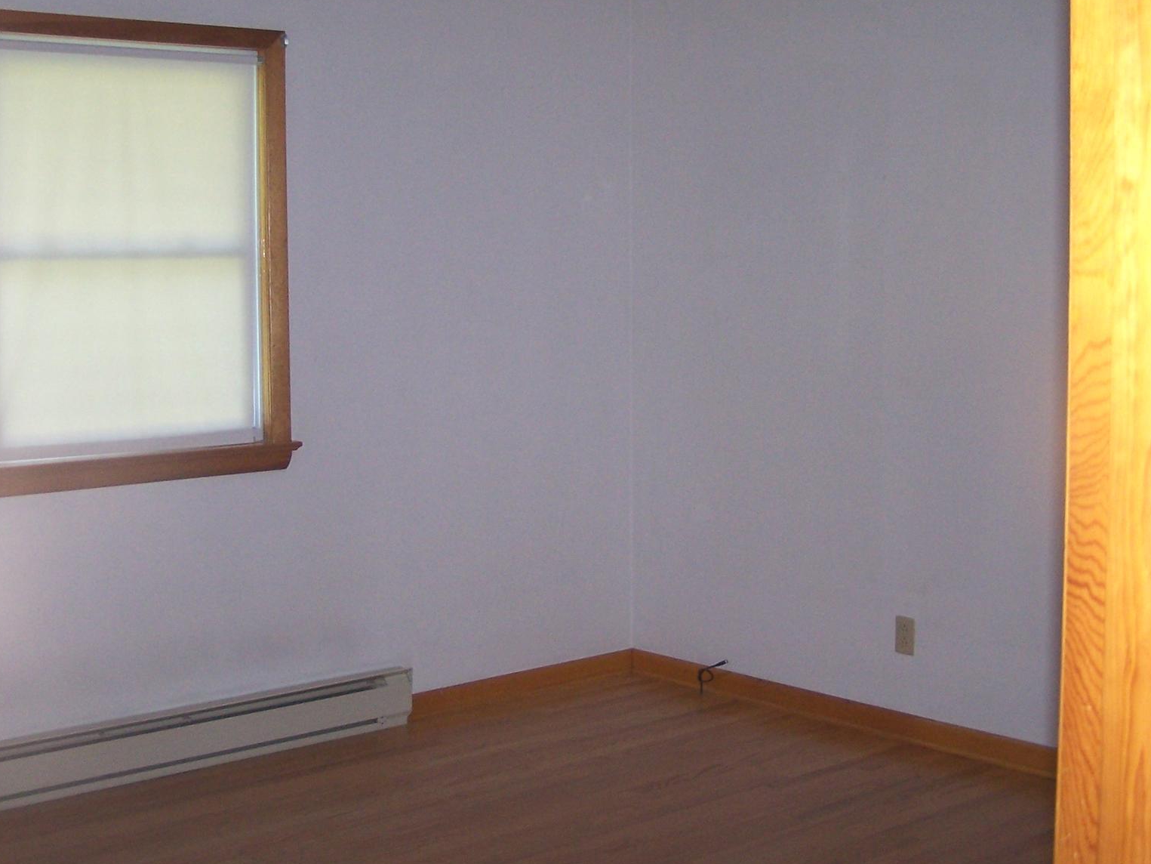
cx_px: 510
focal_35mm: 51
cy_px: 390
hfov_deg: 37.4
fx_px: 1696
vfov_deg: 28.5
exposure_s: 1/60
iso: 140
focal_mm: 6.3
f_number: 2.8
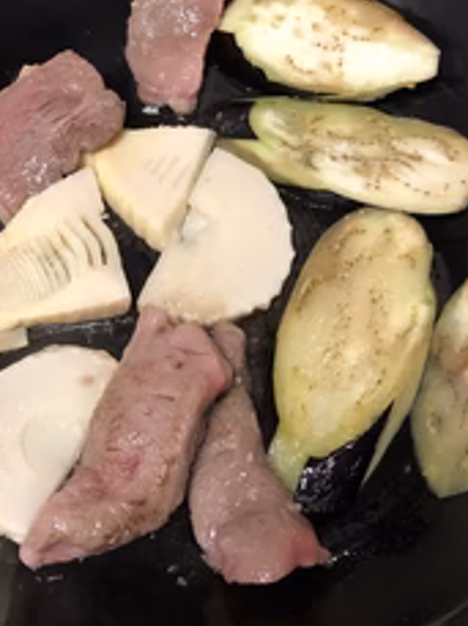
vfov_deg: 38.7
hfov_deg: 29.6
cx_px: 219
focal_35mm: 49
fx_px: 886
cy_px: 235
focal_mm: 4
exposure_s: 1/15
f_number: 1.8
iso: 80
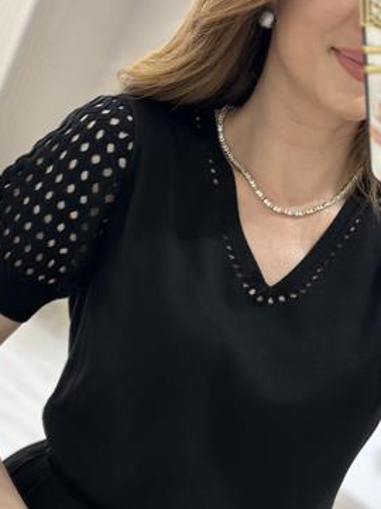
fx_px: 1042
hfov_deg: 20.7
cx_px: 155
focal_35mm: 71
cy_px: 344
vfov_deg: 27.2
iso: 80
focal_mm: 6.86
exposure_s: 1/151
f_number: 1.78
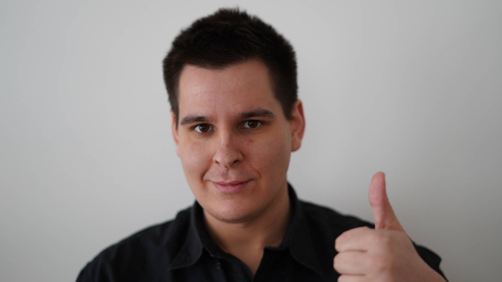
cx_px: 252
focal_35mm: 53
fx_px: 706
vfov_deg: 22.6
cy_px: 145
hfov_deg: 39.2
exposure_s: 1/50
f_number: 2
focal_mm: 50
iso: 1000
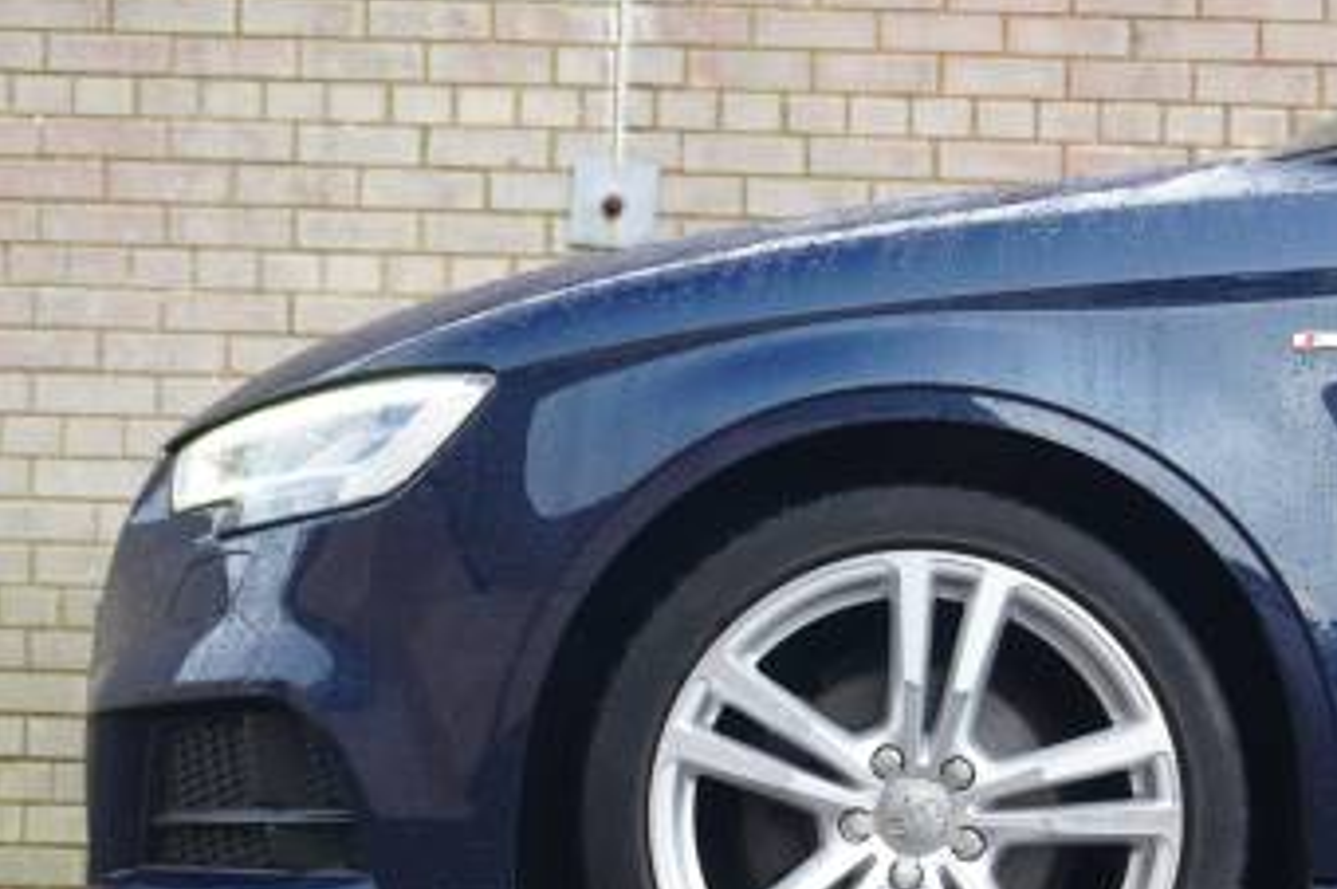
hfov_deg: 20.6
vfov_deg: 13.8
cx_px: 810
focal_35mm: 99
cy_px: 637
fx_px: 3671
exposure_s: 1/160
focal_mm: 35
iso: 2000
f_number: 5.6
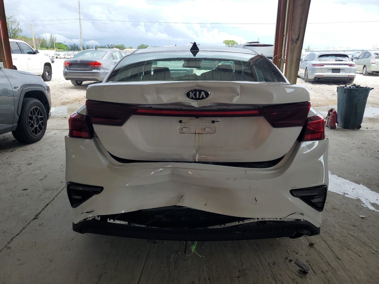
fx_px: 285
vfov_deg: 53.1
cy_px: 142
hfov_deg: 67.3
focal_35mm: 26
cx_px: 190
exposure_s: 1/455
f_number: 1.5
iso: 50
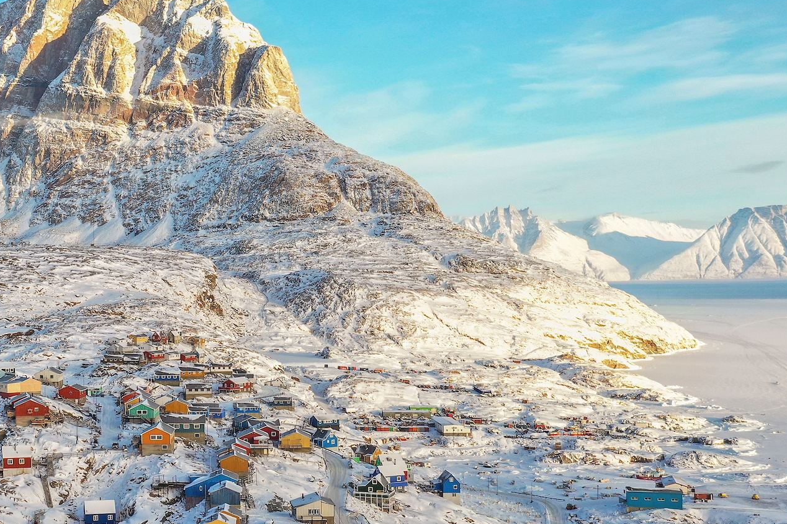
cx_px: 140
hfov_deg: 36.1
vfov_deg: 25.5
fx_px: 1158
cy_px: 279
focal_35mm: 53
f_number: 6.3
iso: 100
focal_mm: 10.26
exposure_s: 1/100
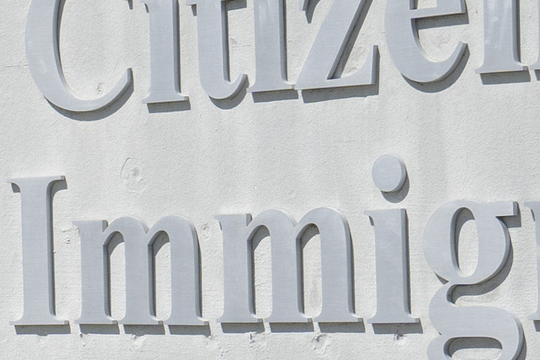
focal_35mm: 236
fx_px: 3540
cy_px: 101
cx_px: -548
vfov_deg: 5.8
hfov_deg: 8.3
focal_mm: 34
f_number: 8
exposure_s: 1/400
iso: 100
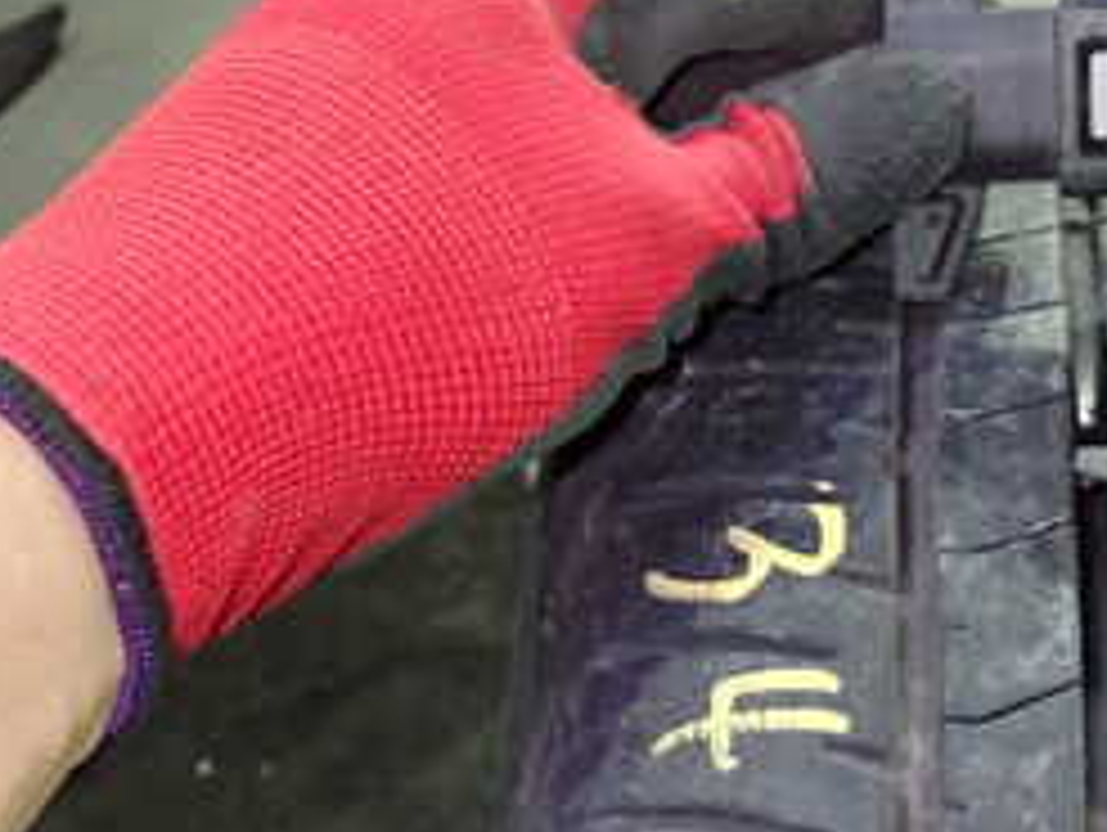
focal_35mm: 78
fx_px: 2497
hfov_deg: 24.7
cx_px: 819
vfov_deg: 18.6
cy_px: 774
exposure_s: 1/25
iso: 800
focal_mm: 5.79
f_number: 2.4
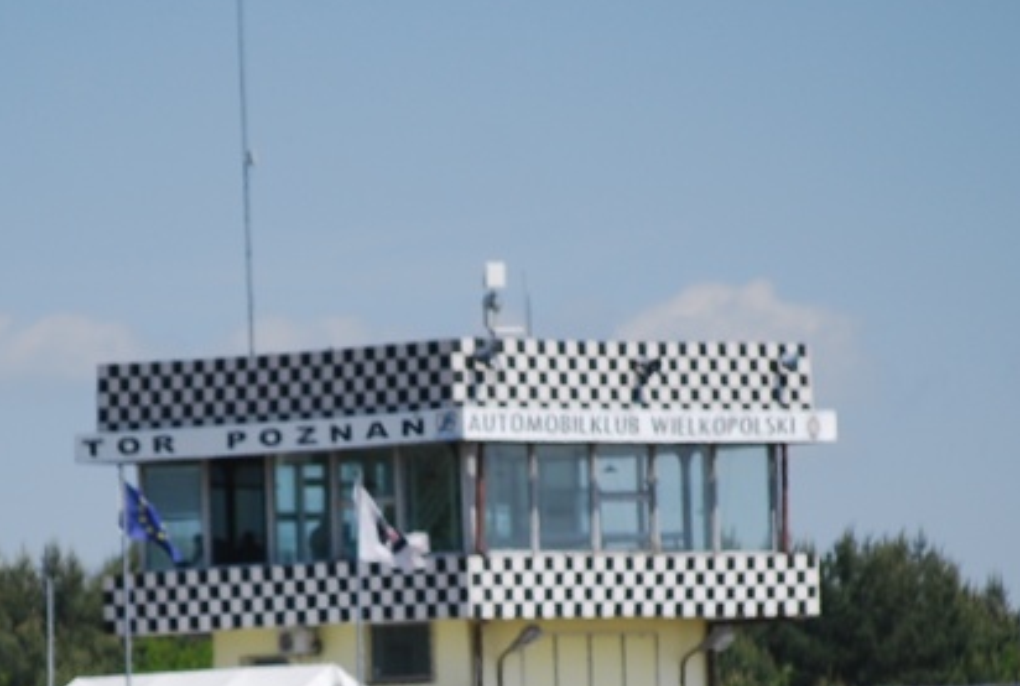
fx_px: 12304
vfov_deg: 3.2
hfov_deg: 4.7
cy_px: 721
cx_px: 342
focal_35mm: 433
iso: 140
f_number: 5
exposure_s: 1/1000
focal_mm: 125
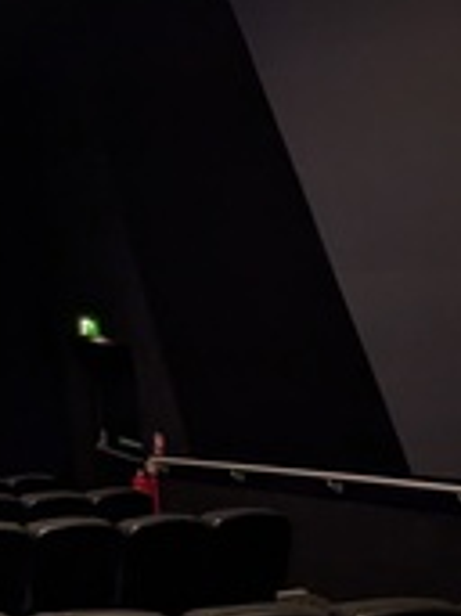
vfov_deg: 40.9
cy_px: 151
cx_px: -432
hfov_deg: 19.8
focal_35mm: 45
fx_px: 800
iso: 97
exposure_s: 1/7.69
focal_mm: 2.23
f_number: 1.95
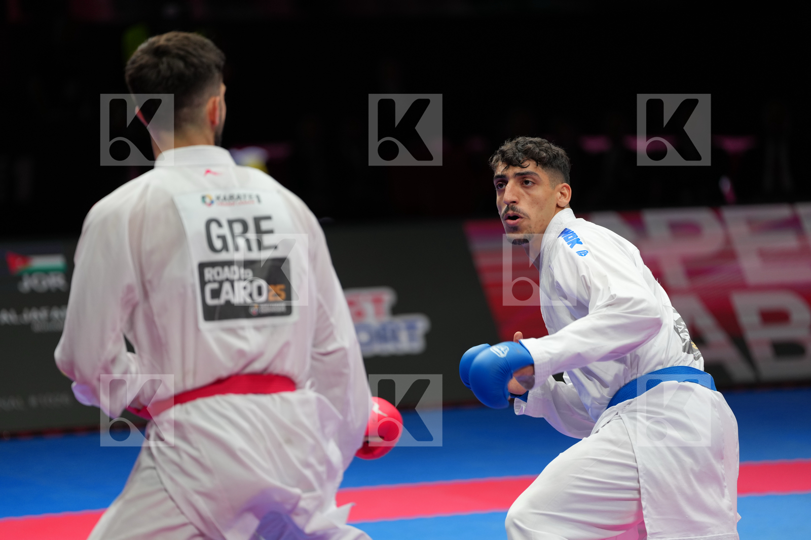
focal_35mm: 188
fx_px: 4234
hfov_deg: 10.9
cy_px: 270
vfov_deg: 7.3
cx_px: 406
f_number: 2.8
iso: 640
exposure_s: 1/1000
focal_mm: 188
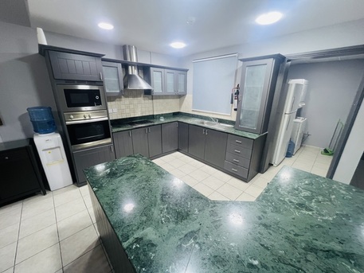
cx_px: 182
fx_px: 137
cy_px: 136
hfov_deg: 106.2
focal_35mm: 13
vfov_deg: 89.9
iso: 250
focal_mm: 1.57
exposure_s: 1/100
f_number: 1.8
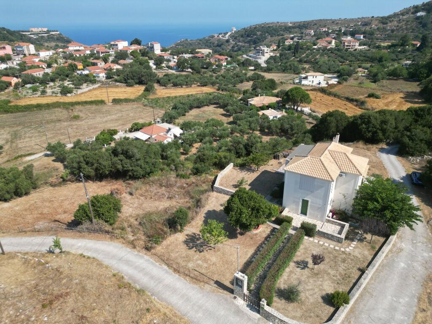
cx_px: 216
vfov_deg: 56.8
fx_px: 300
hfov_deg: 71.6
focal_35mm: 24
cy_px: 162
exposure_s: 1/2500
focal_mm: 6.72
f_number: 1.7
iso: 110
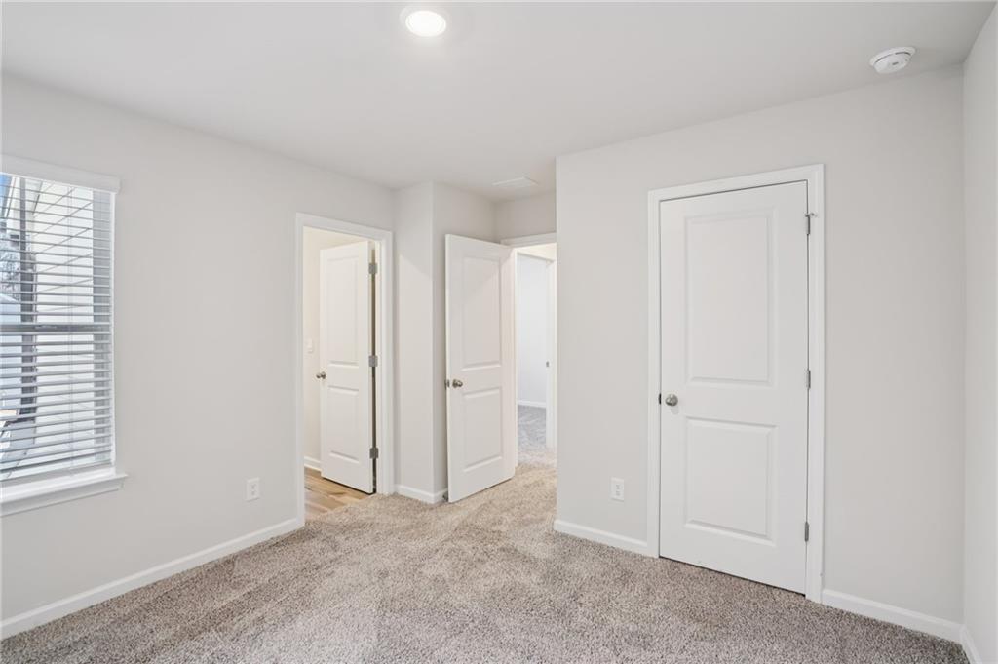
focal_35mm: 16
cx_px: 499
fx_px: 443
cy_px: 332
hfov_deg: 96.8
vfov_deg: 73.7
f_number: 8
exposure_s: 1/6
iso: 400
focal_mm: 16
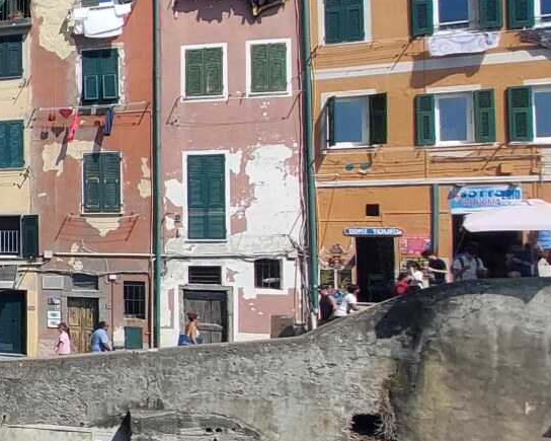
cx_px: -162
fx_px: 571
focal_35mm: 35
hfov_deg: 35.5
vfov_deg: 42.1
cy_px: 256
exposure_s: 1/2000
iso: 50
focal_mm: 1.74
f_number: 2.2
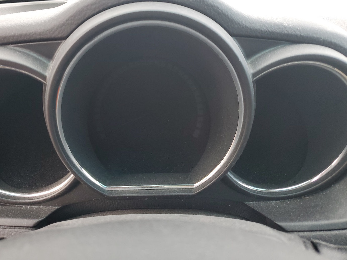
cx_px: 153
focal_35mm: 30
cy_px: 110
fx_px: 301
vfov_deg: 46.6
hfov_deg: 59.8
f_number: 1.5
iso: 74
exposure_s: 1/120
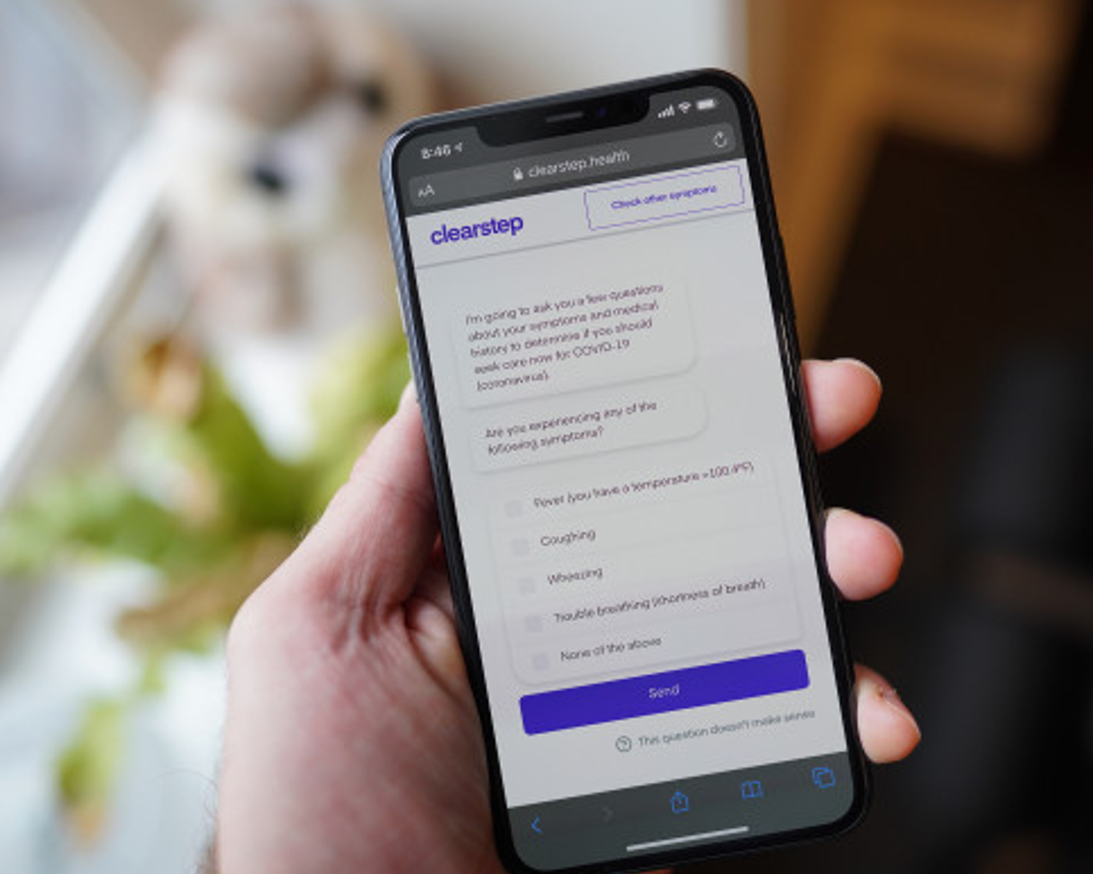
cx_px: 643
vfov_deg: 51.5
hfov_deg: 61.8
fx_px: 905
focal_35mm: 28
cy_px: 448
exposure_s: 1/500
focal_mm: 24
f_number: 1.4
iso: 500
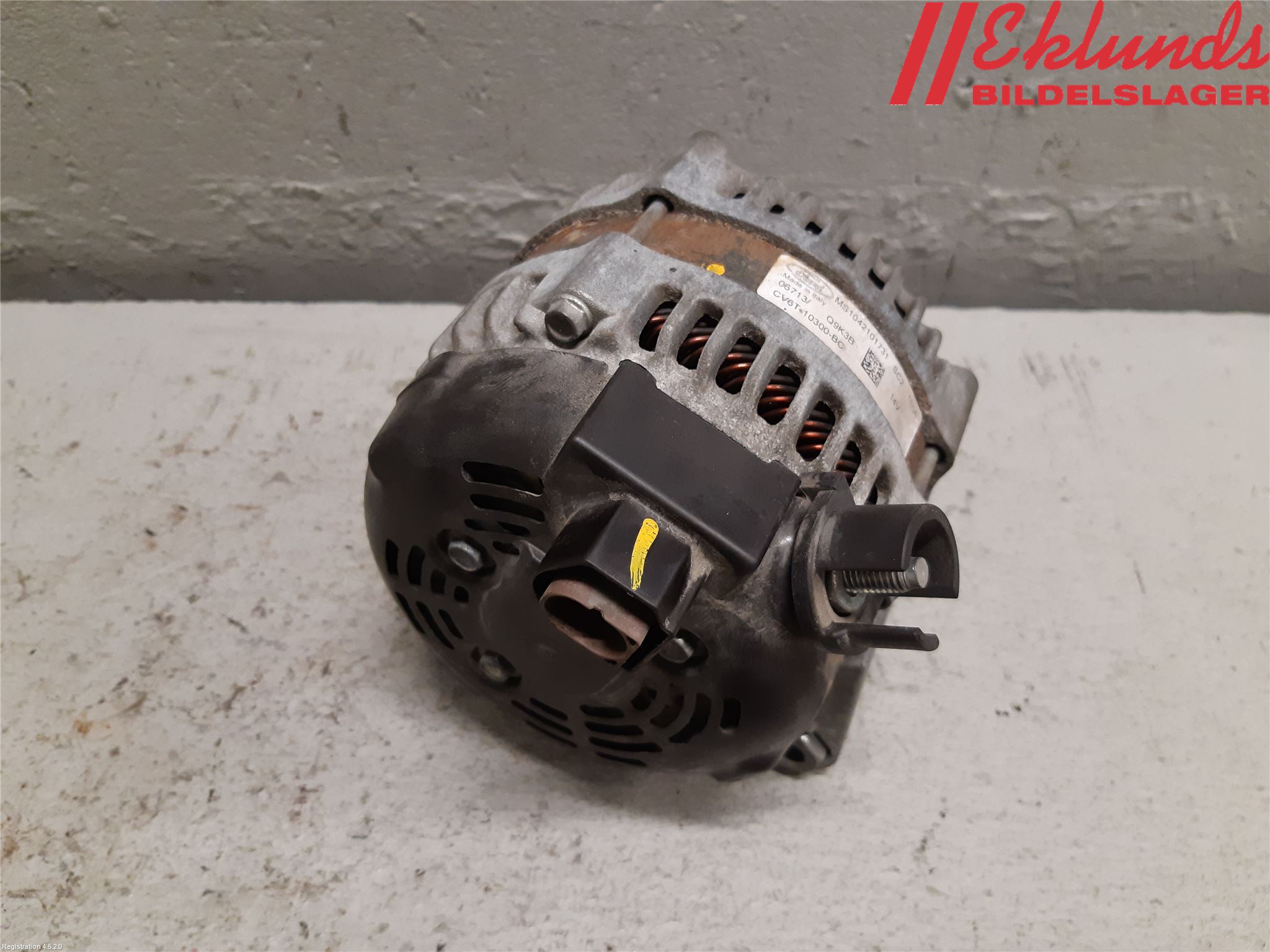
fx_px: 954
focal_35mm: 26
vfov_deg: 53.1
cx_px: 635
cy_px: 476
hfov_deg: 67.3
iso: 200
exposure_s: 1/50
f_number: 1.7
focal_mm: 3.93
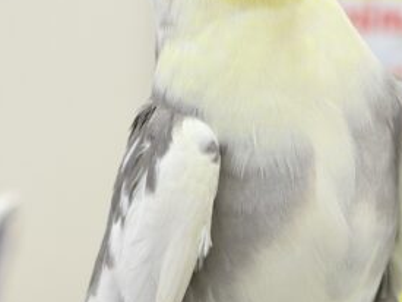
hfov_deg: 16.3
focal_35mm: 121
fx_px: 1405
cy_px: 120
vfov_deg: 12.2
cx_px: 208
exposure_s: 1/50
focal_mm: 5.96
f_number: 1.6
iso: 40
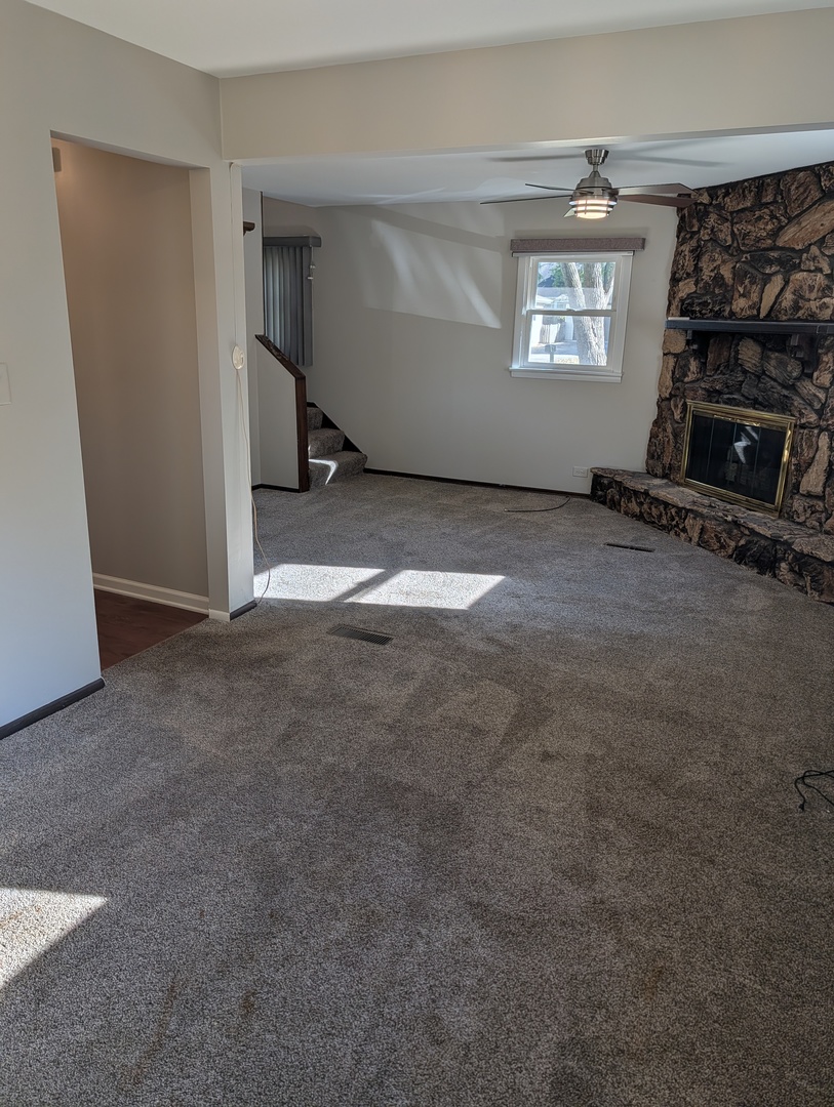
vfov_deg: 71.5
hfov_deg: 56.9
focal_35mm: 24
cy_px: 554
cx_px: 417
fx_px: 769
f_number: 1.68
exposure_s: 1/813
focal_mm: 6.9
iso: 20
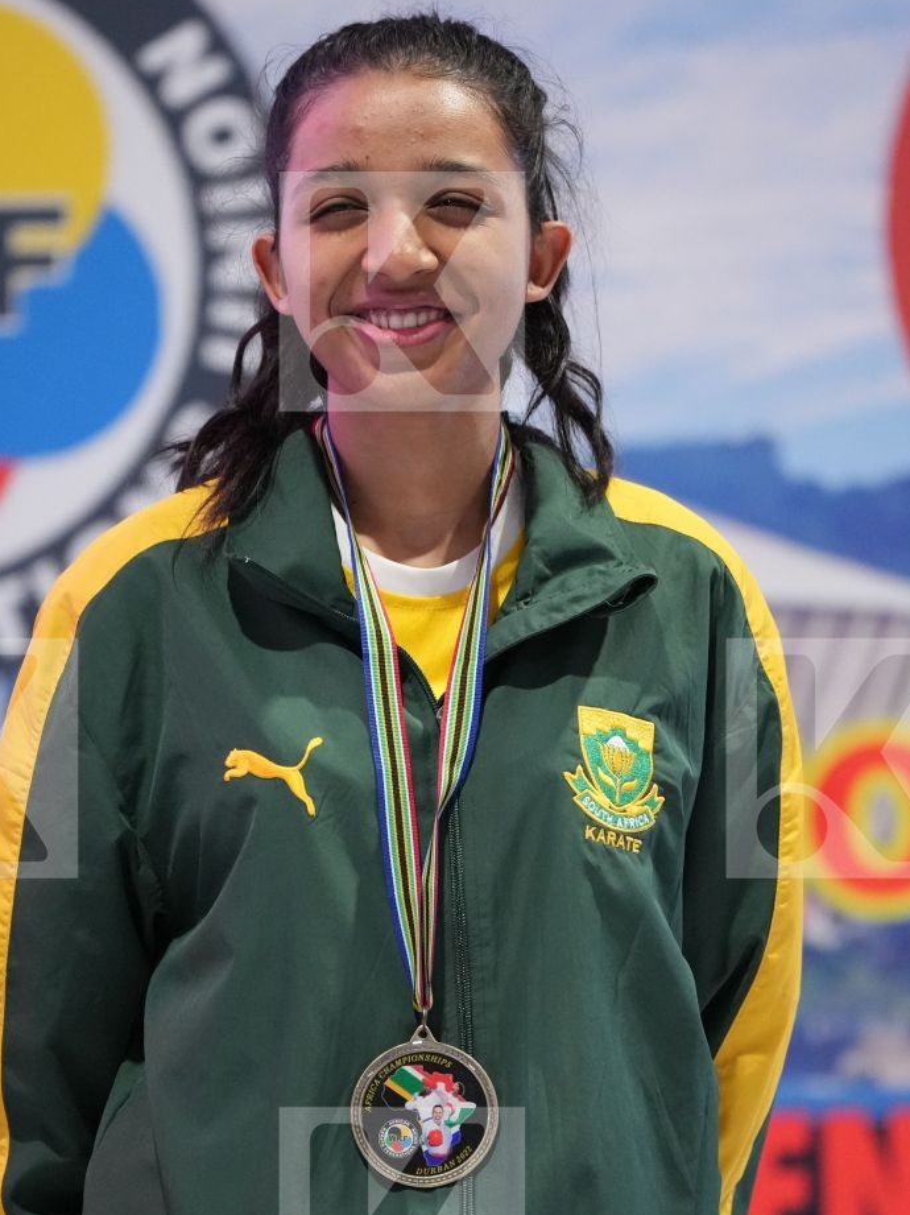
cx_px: 402
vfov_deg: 5.3
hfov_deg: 4.0
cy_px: 759
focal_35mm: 376
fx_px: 13188
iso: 4000
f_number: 2.8
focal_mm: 200
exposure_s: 1/250
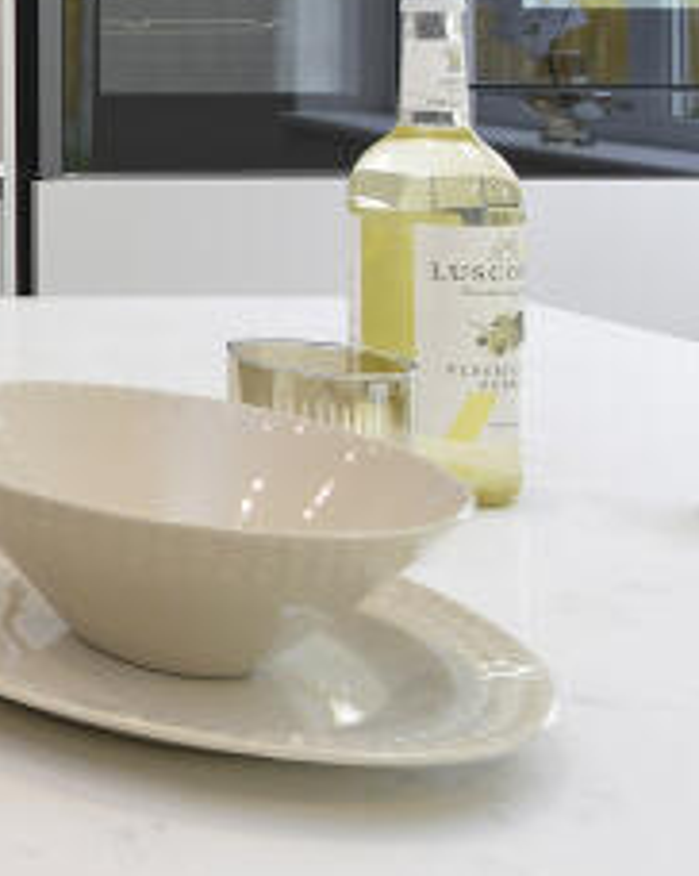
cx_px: -803
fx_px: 1528
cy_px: -36
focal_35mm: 59
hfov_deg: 16.8
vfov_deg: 29.5
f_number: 7.1
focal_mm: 14
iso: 400
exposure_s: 1/25
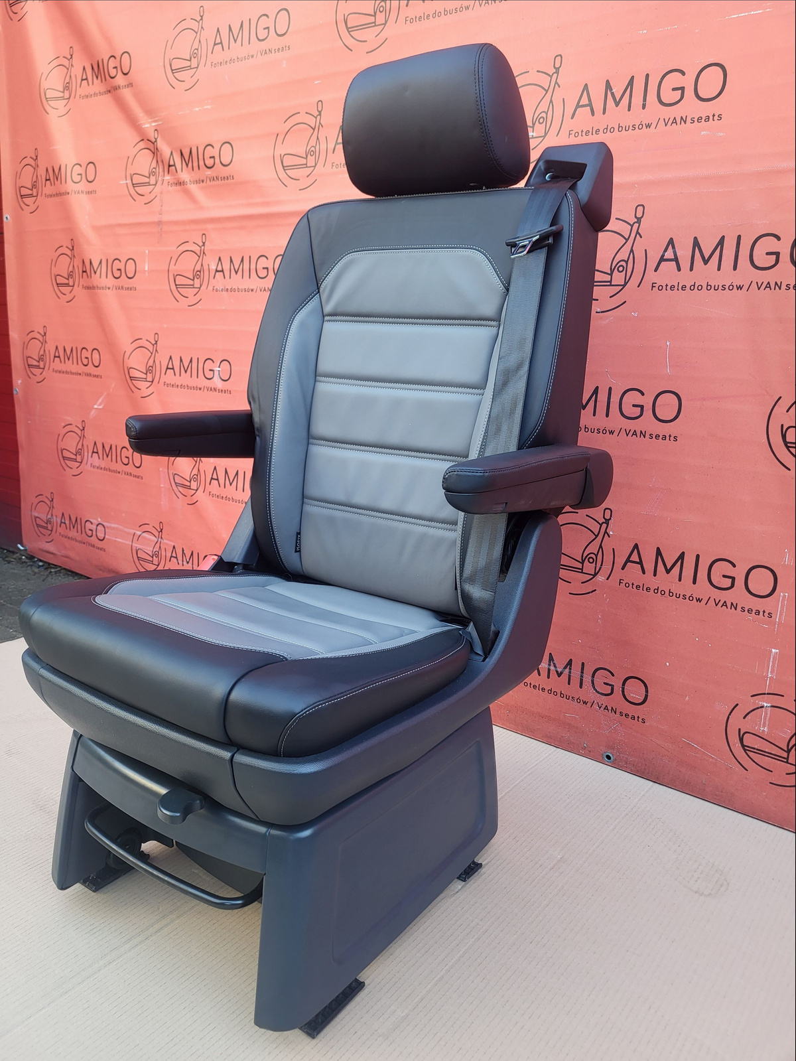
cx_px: 398
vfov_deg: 67.3
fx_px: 797
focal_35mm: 26
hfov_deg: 53.1
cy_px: 530
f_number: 1.8
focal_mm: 5.4
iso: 80
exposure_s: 1/100
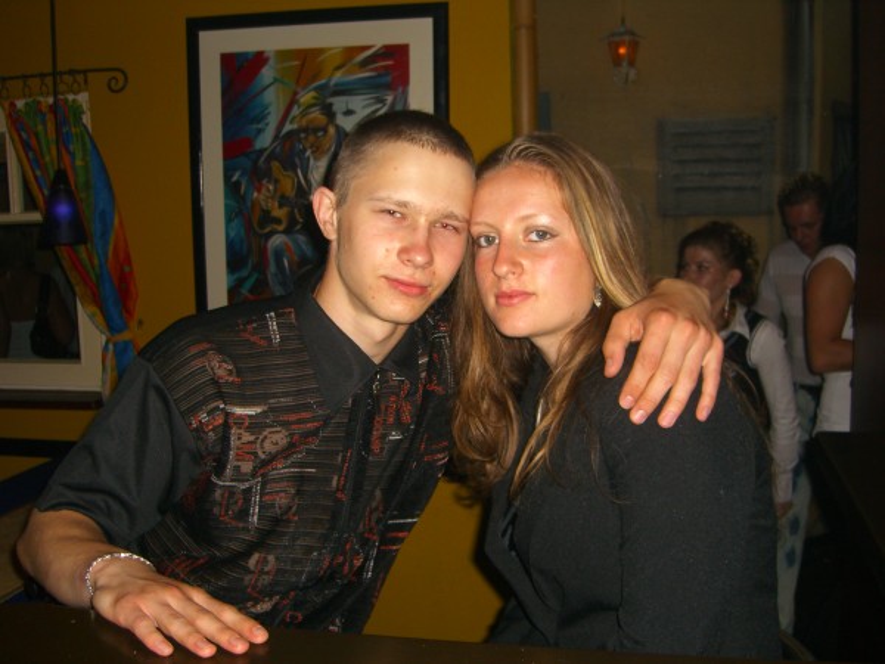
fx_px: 972
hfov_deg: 49.0
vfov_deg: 37.7
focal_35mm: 38
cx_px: 442
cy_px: 332
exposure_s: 1/60
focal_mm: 7.9
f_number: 2.8
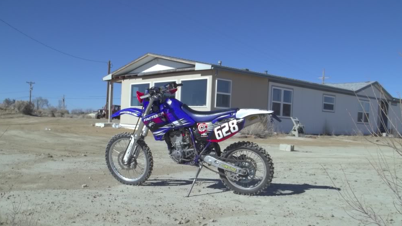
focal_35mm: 37
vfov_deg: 31.9
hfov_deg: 54.0
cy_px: 136
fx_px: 394
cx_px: 196
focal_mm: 5.9
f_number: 8
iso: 64
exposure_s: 1/200
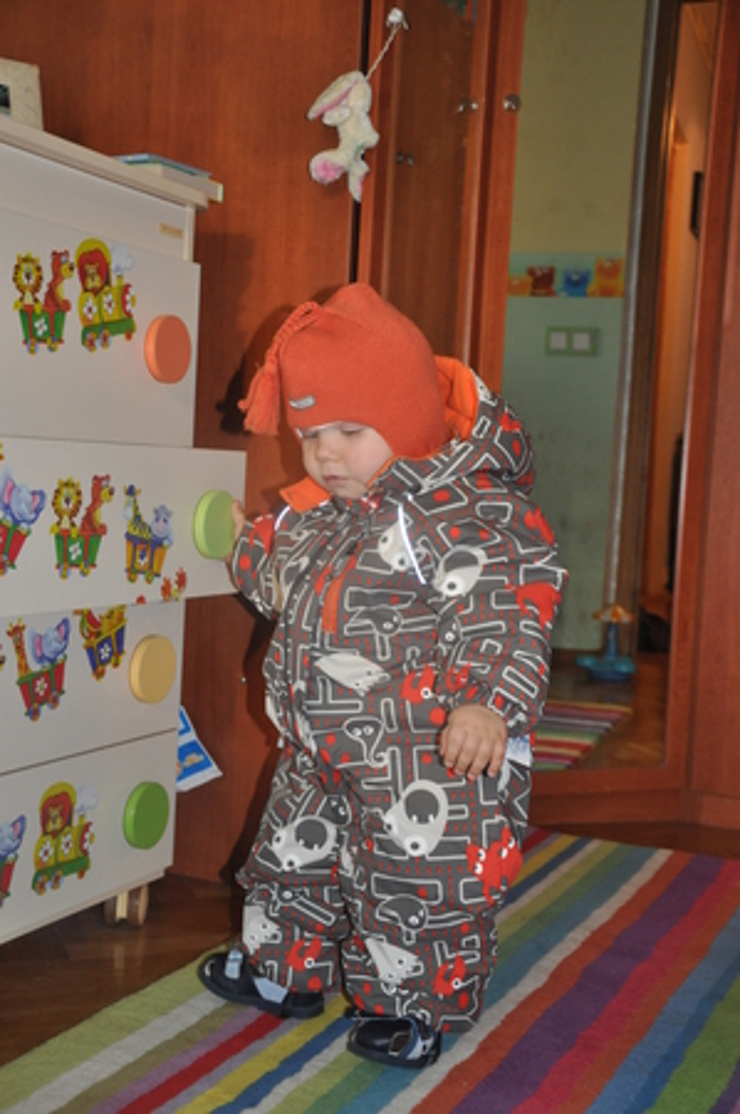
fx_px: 1483
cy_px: 557
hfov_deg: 28.0
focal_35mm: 48
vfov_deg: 41.2
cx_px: 370
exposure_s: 1/60
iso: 800
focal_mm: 32
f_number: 4.2
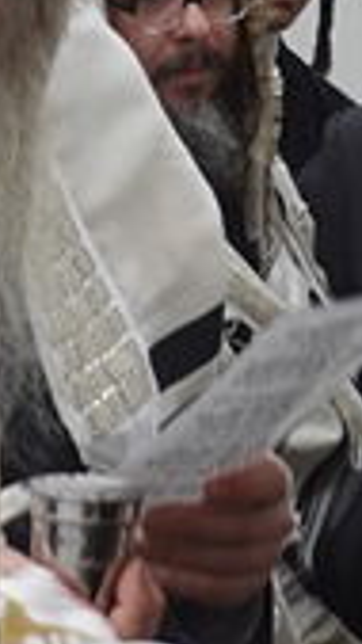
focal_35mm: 222
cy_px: 90
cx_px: 335
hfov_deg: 5.5
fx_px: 3790
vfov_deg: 9.7
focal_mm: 13.03
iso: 160
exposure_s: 1/40
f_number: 3.5
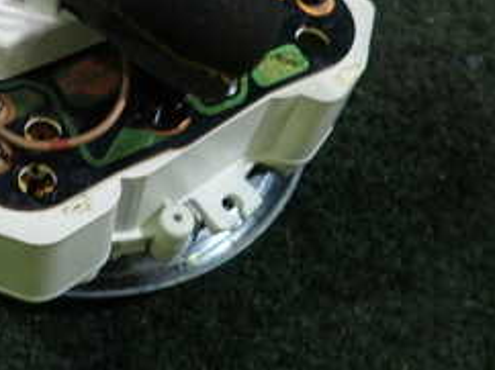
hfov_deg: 29.9
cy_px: -18
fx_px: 886
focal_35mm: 62
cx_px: 49
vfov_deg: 22.5
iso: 200
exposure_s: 1/40
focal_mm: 4.5
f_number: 2
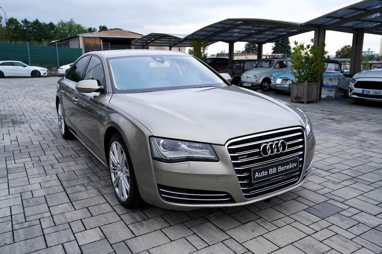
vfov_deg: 43.6
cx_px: 191
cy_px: 127
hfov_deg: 61.9
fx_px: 318
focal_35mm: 30
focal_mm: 30
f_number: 4
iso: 250
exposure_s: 1/160
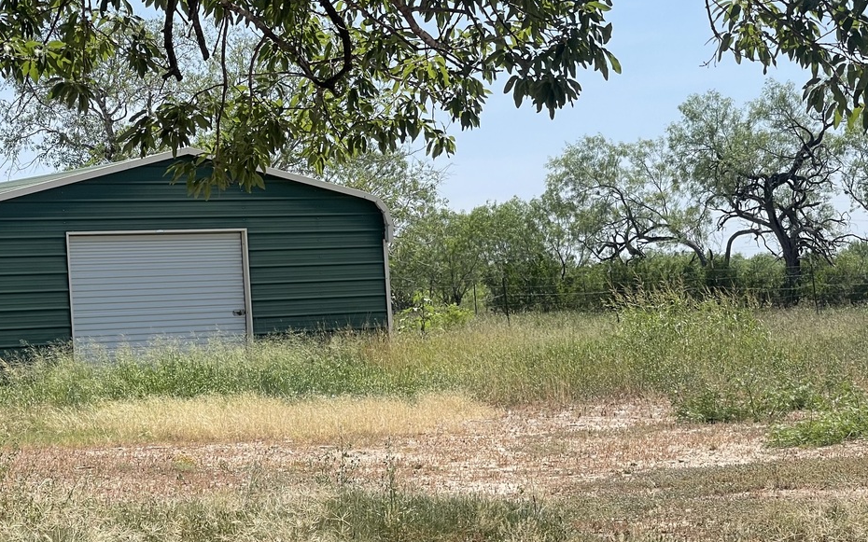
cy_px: 420
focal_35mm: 105
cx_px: 421
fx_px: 2484
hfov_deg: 19.8
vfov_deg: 12.4
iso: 20
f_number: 2.2
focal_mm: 7.5
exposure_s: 1/1014
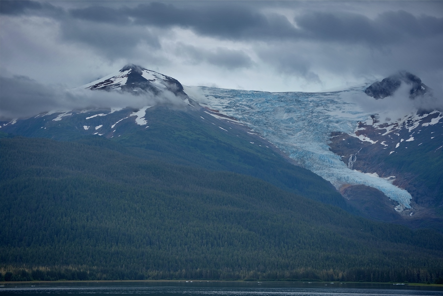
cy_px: 148
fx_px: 1231
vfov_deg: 13.7
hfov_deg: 20.4
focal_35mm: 100
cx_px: 222
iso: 100
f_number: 8
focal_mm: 100
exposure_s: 1/250
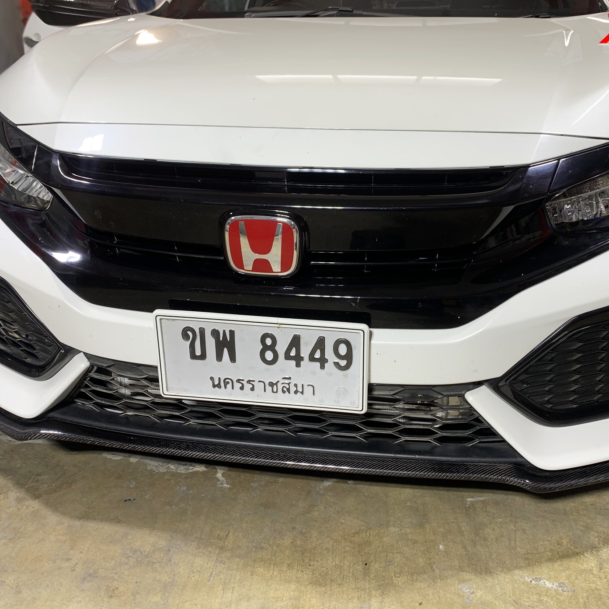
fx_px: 657
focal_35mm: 33
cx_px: 329
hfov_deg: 49.7
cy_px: 291
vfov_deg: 49.7
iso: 50
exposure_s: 1/100
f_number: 1.8
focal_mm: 4.25
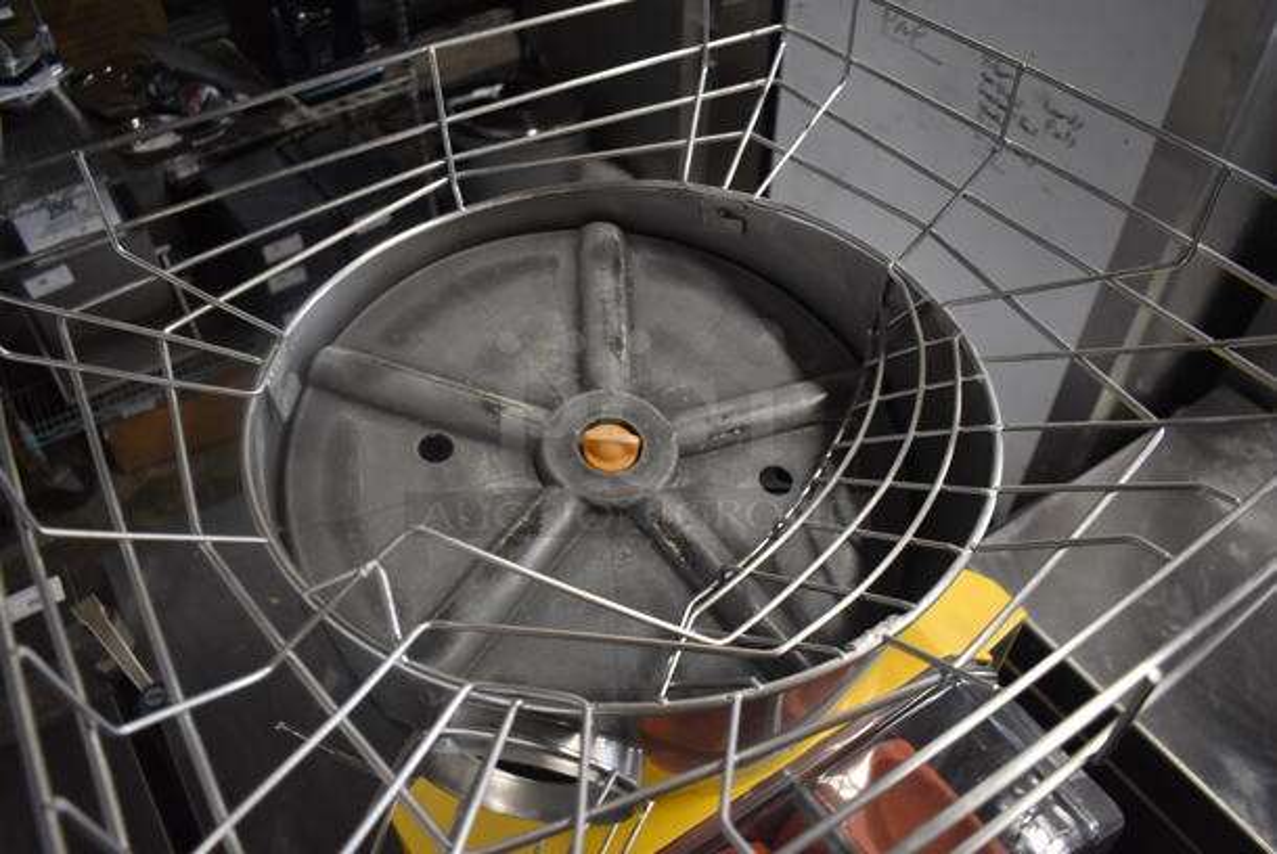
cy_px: 427
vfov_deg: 48.0
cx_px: 638
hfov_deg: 67.3
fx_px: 959
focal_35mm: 27
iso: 2000
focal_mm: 18
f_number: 3.5
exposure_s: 1/125
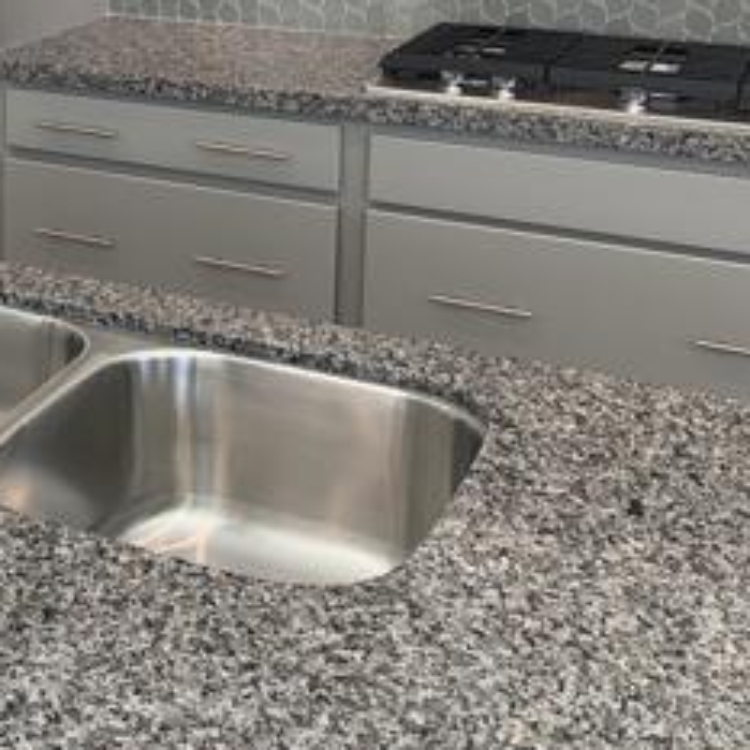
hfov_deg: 24.6
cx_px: -164
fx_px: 1544
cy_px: 23
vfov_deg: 26.1
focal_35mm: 63
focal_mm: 4.25
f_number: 1.8
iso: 40
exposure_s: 1/120
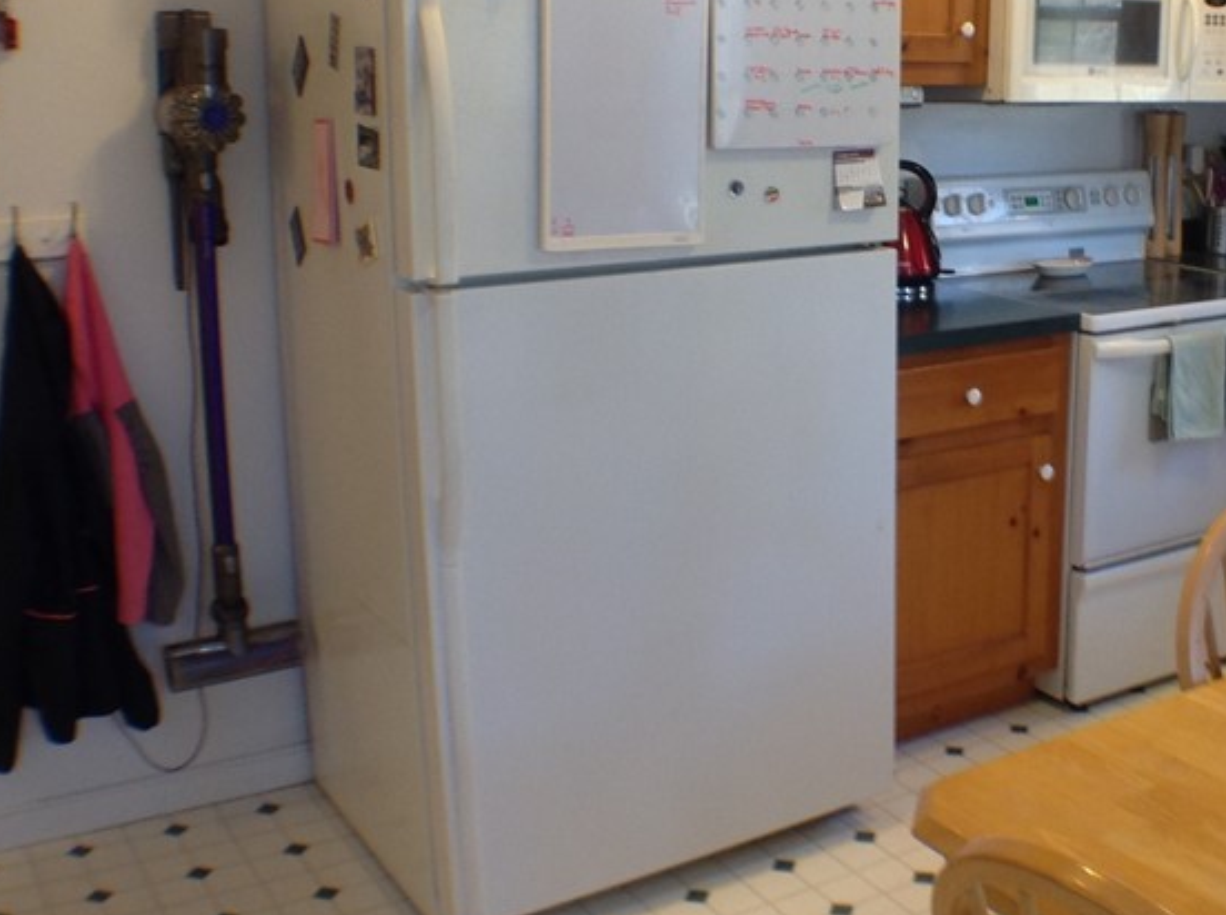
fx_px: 2298
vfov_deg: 22.4
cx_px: 948
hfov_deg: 29.3
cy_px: 293
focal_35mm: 65
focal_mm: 4.28
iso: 80
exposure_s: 1/15
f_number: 2.4
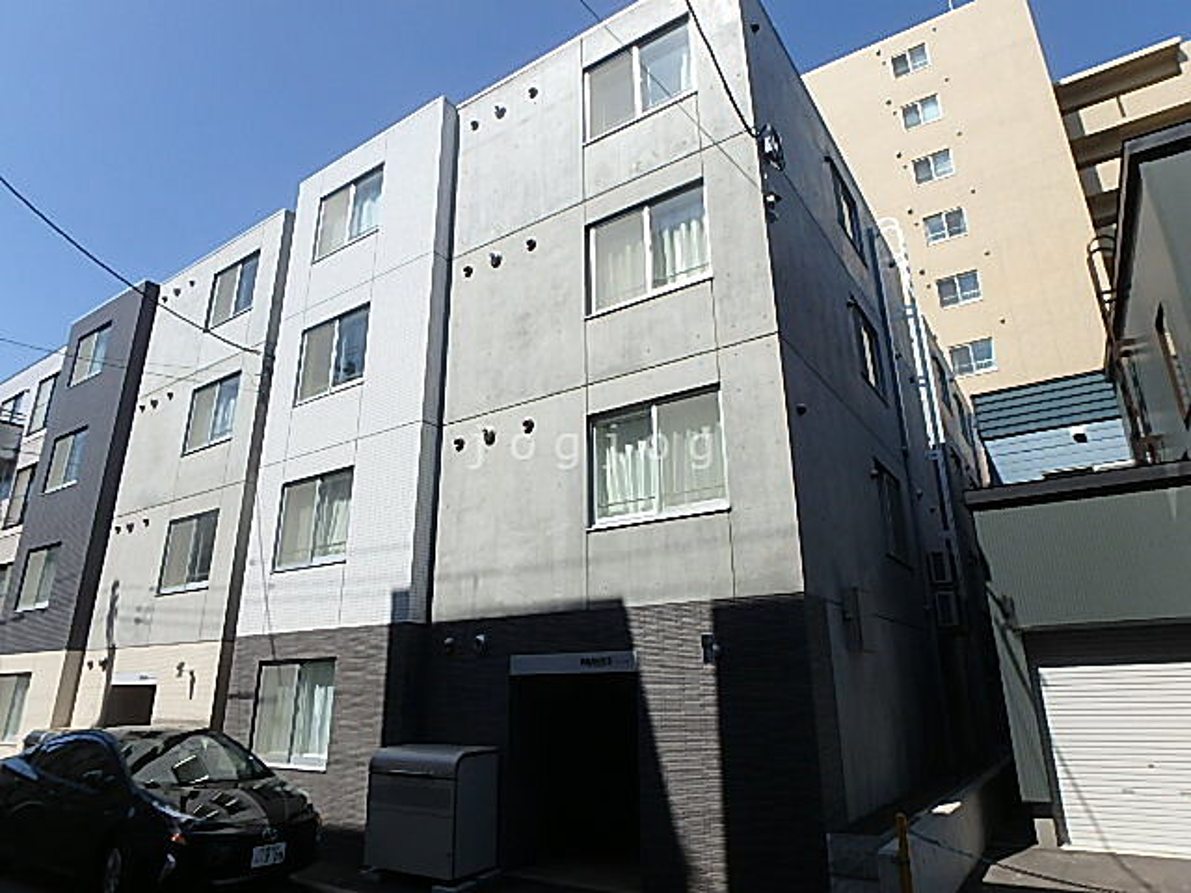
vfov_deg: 63.4
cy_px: 446
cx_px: 596
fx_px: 723
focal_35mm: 21
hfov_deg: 79.0
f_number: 6
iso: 125
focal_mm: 3.7
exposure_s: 1/500
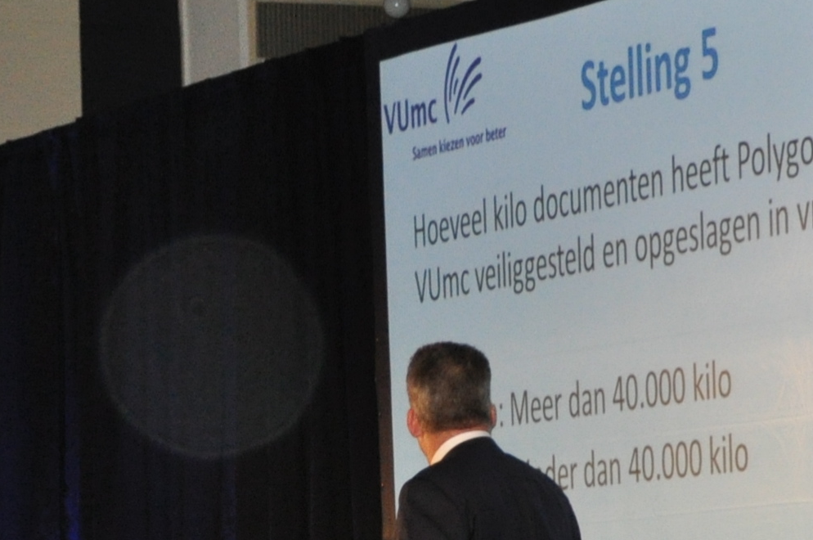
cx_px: 344
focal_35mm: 207
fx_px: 4669
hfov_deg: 10.0
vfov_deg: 6.6
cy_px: 632
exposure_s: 1/60
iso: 800
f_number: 4.8
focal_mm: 32
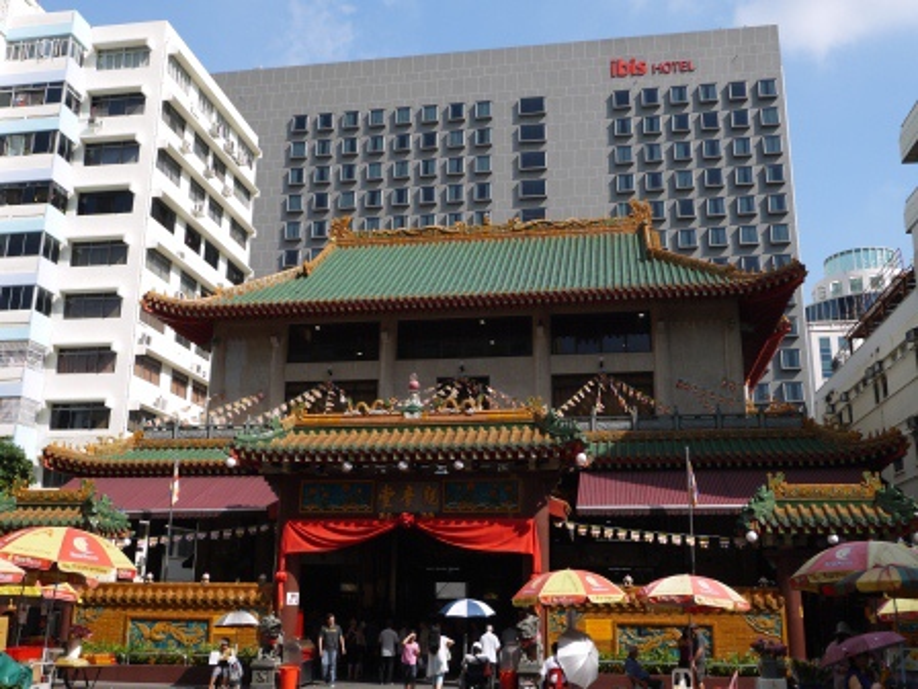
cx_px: 459
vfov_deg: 39.7
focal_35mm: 36
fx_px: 955
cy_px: 344
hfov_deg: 51.4
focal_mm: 18
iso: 160
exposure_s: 1/320
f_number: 8
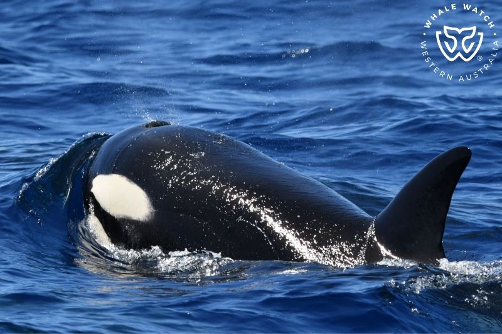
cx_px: 251
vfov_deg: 3.6
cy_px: 167
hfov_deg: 5.4
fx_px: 5297
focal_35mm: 380
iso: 1100
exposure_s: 1/8000
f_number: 6
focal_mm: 380
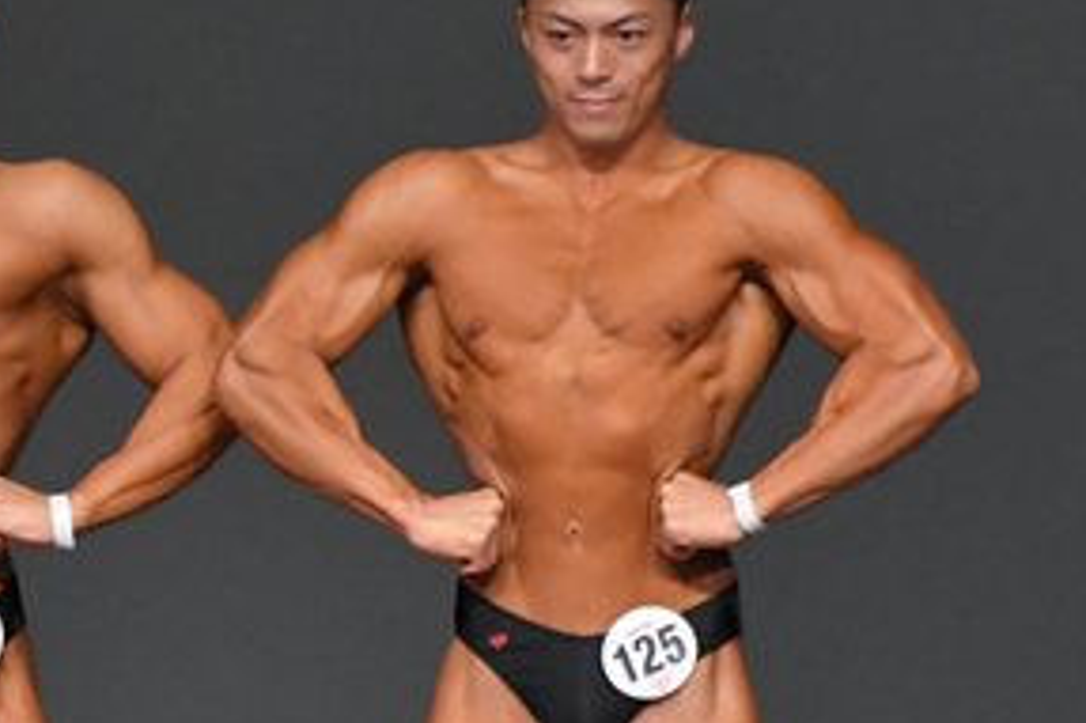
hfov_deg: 2.0
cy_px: 632
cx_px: 146
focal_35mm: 1013
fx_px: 30540
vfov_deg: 1.4
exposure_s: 1/400
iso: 5000
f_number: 5.6
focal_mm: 250
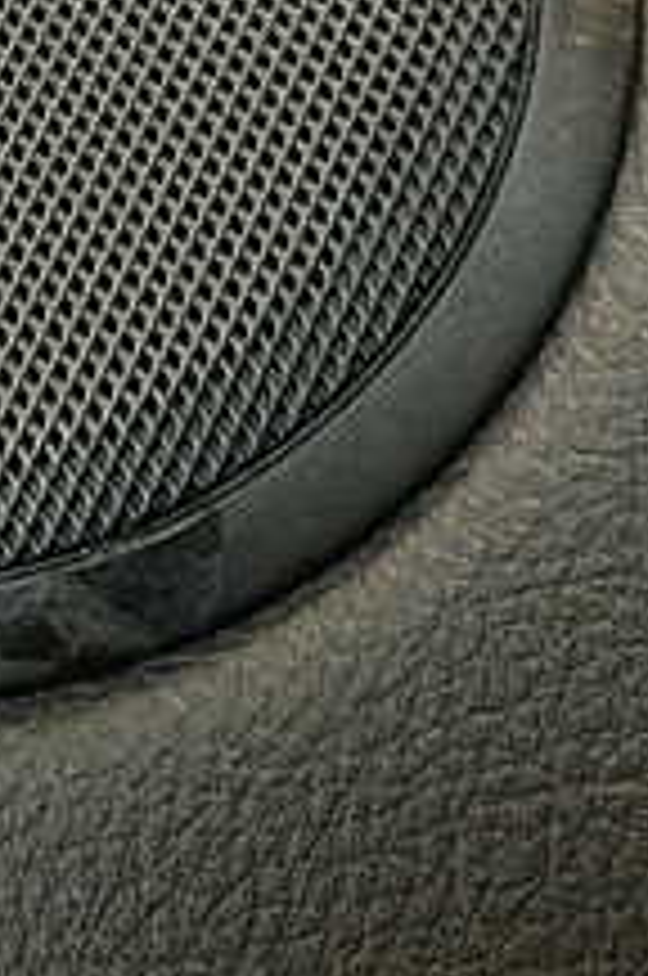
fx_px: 1950
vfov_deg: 27.3
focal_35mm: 72
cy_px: 126
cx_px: -198
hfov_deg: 17.7
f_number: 2
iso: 320
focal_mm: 4.5
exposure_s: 1/30
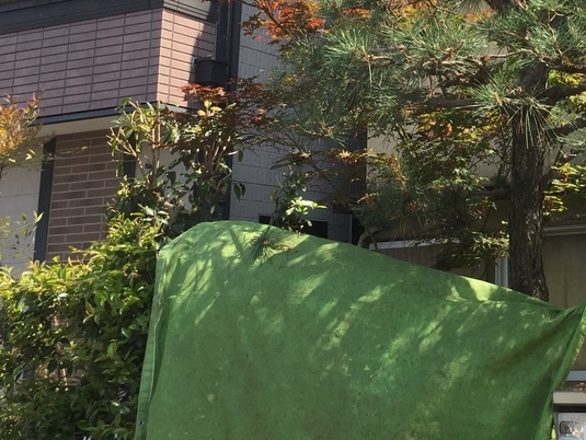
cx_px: 591
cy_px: 44
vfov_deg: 22.1
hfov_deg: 28.0
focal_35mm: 65
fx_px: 1101
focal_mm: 4.15
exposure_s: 1/746
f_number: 2.2
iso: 32
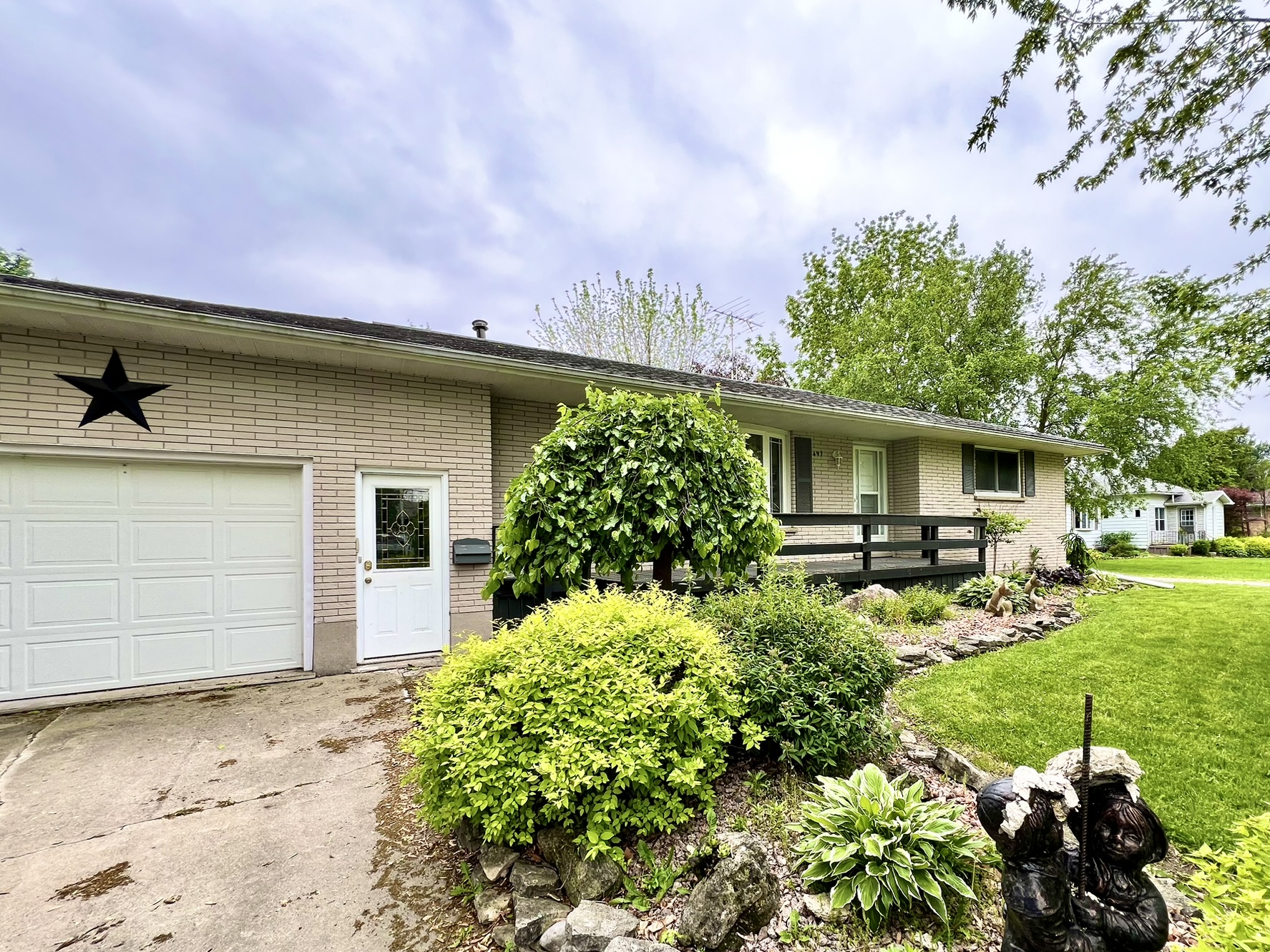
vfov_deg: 81.4
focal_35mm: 15
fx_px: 550
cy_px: 533
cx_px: 711
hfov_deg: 97.7
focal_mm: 1.57
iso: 32
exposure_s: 1/289
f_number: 1.8
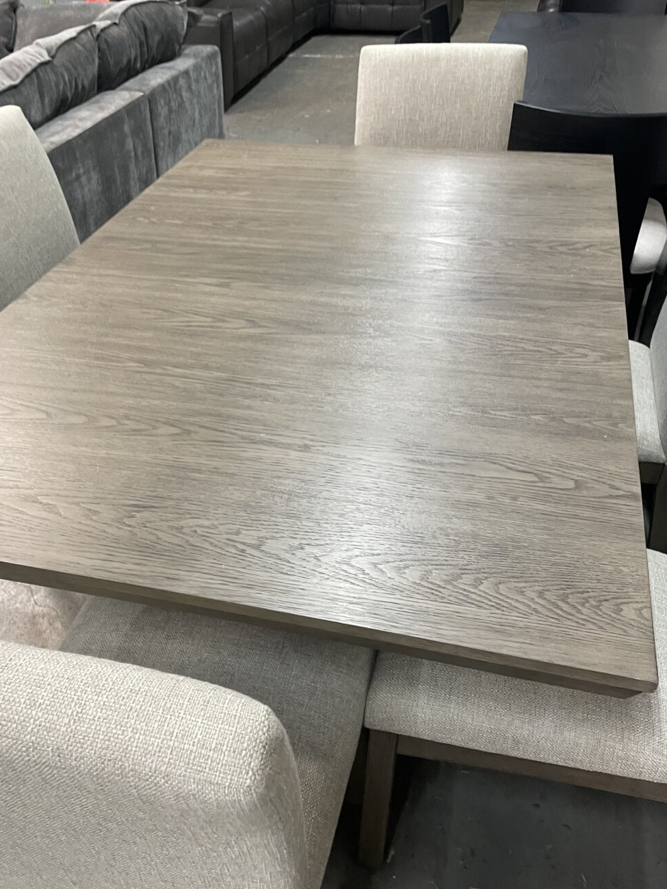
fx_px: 822
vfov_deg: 56.7
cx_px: 270
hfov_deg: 44.0
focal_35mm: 32
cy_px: 497
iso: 200
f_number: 1.6
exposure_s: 1/60
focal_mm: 4.2
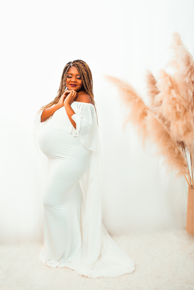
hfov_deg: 36.9
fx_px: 291
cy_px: 147
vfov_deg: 53.1
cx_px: 98
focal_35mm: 36
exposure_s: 1/160
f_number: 2.8
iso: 1000
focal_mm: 35
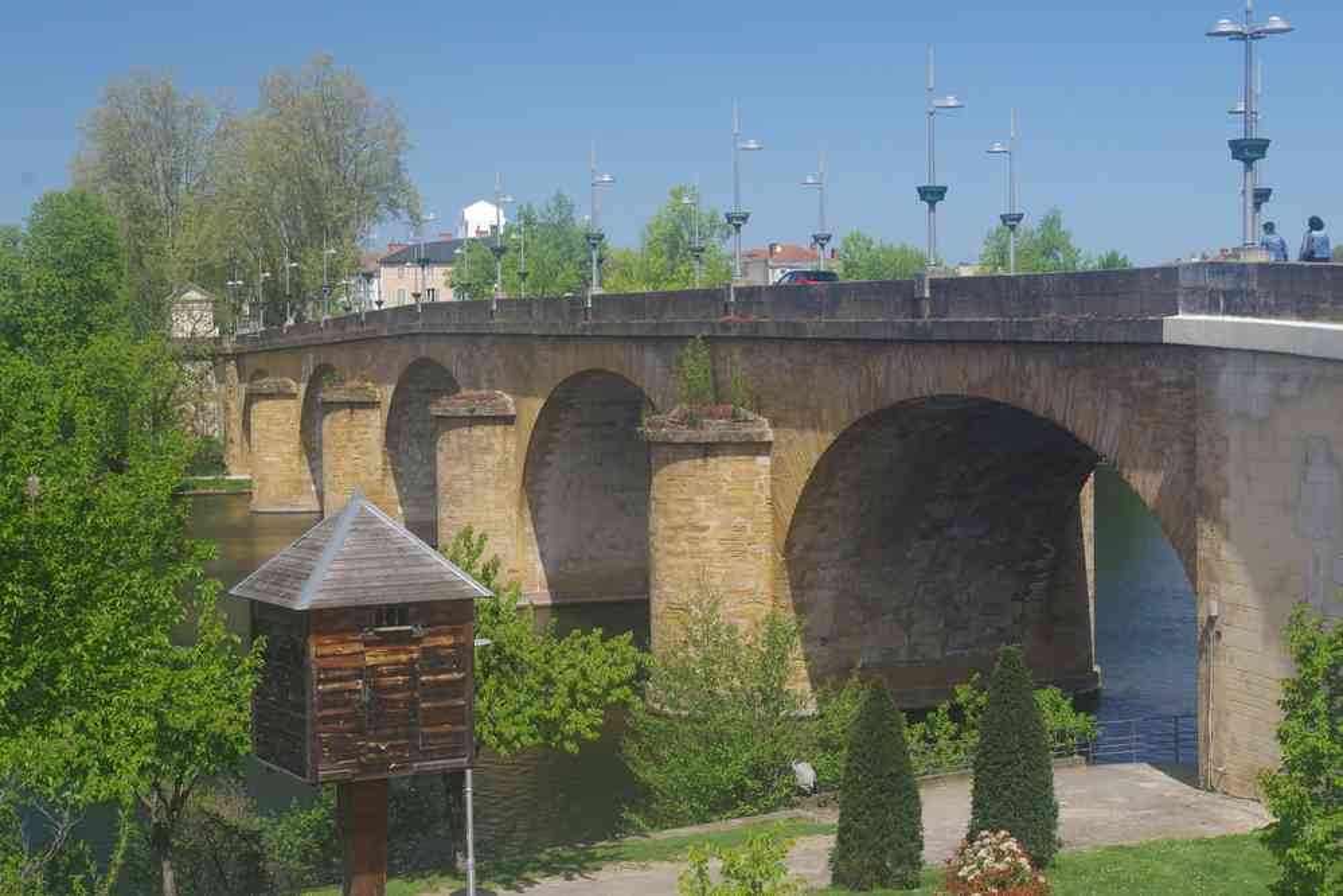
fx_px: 2126
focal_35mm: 57
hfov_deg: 35.1
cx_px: 672
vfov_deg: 23.8
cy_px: 448
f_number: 11
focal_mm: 38
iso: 200
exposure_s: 1/100
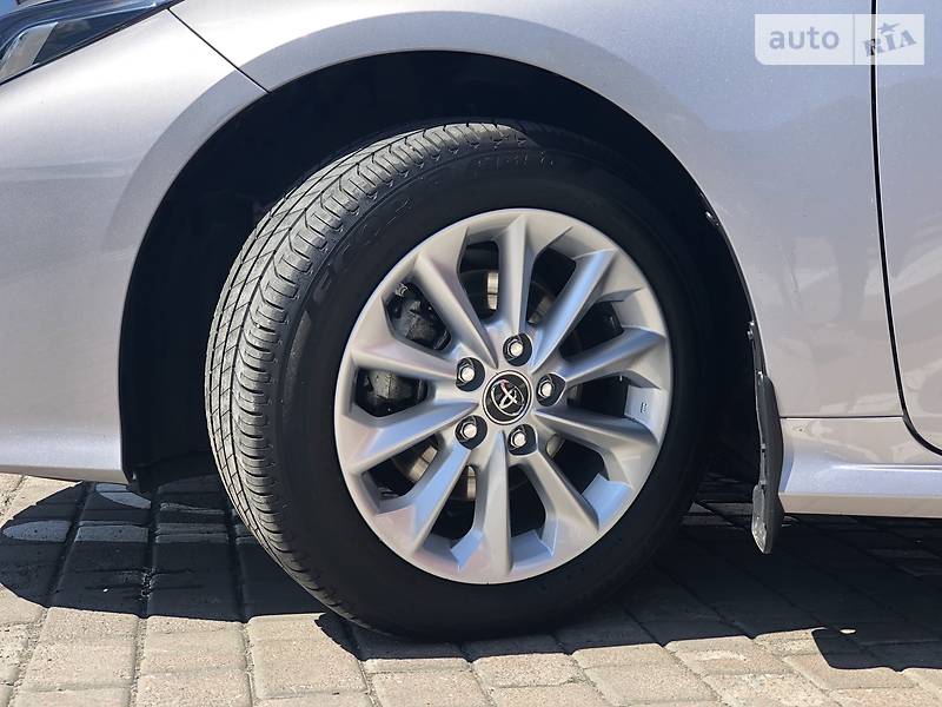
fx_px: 1415
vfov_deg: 28.0
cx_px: 471
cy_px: 354
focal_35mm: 52
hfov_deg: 36.8
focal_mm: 6
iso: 16
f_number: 2.4
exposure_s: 1/397
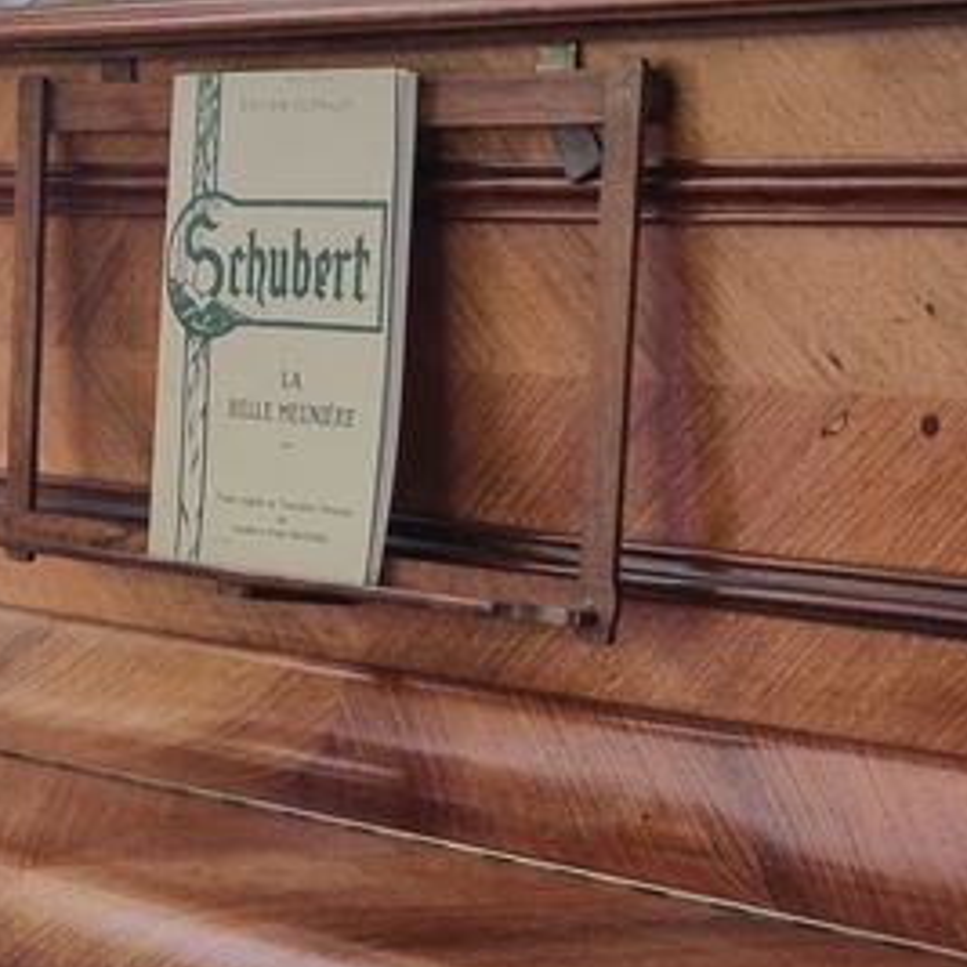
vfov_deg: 19.9
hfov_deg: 20.1
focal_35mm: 86
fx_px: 2718
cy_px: 793
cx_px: 619
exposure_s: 1/50
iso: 320
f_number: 1.8
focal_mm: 5.4
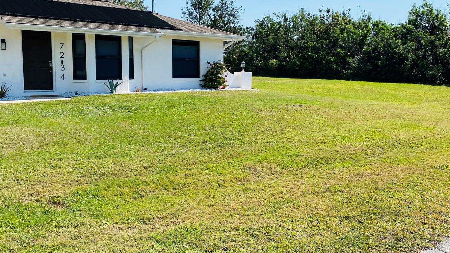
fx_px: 406
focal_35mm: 34
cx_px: 262
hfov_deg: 57.7
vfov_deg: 34.6
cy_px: 104
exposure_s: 1/3300
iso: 32
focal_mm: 4.25
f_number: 1.8
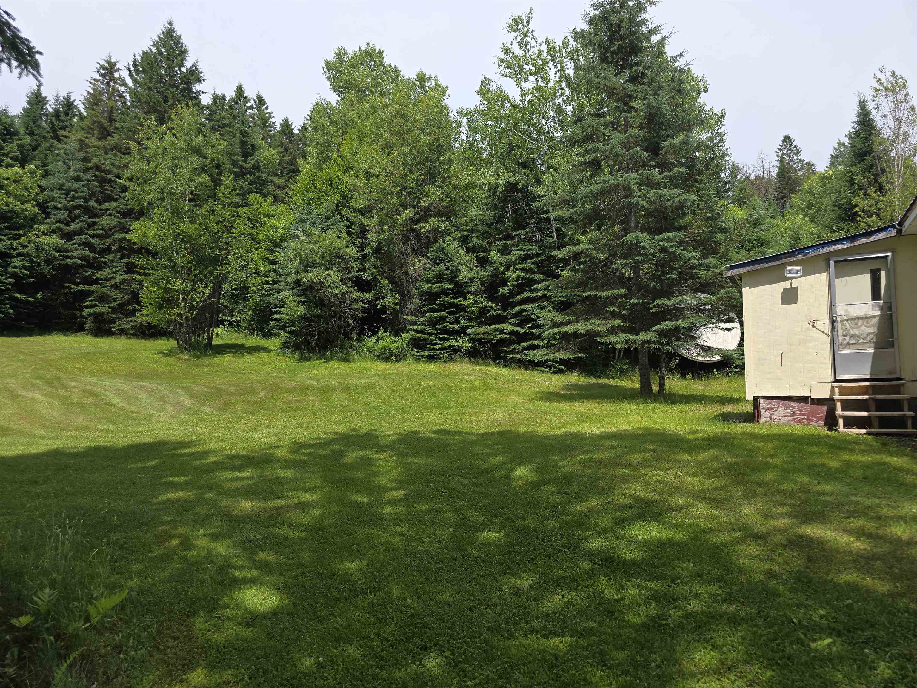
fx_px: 609
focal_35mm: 23
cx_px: 458
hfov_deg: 73.9
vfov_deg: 58.9
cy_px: 344
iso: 12
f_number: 1.7
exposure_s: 1/681
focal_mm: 6.3
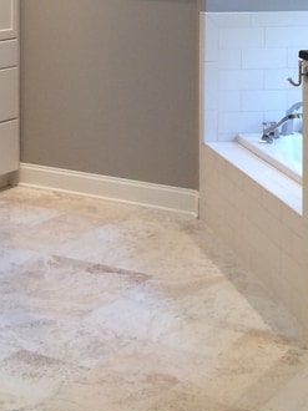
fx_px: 1081
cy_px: -45
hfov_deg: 16.2
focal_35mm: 91
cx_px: 127
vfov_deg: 20.5
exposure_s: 1/30
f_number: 2.2
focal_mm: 4.12
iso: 50
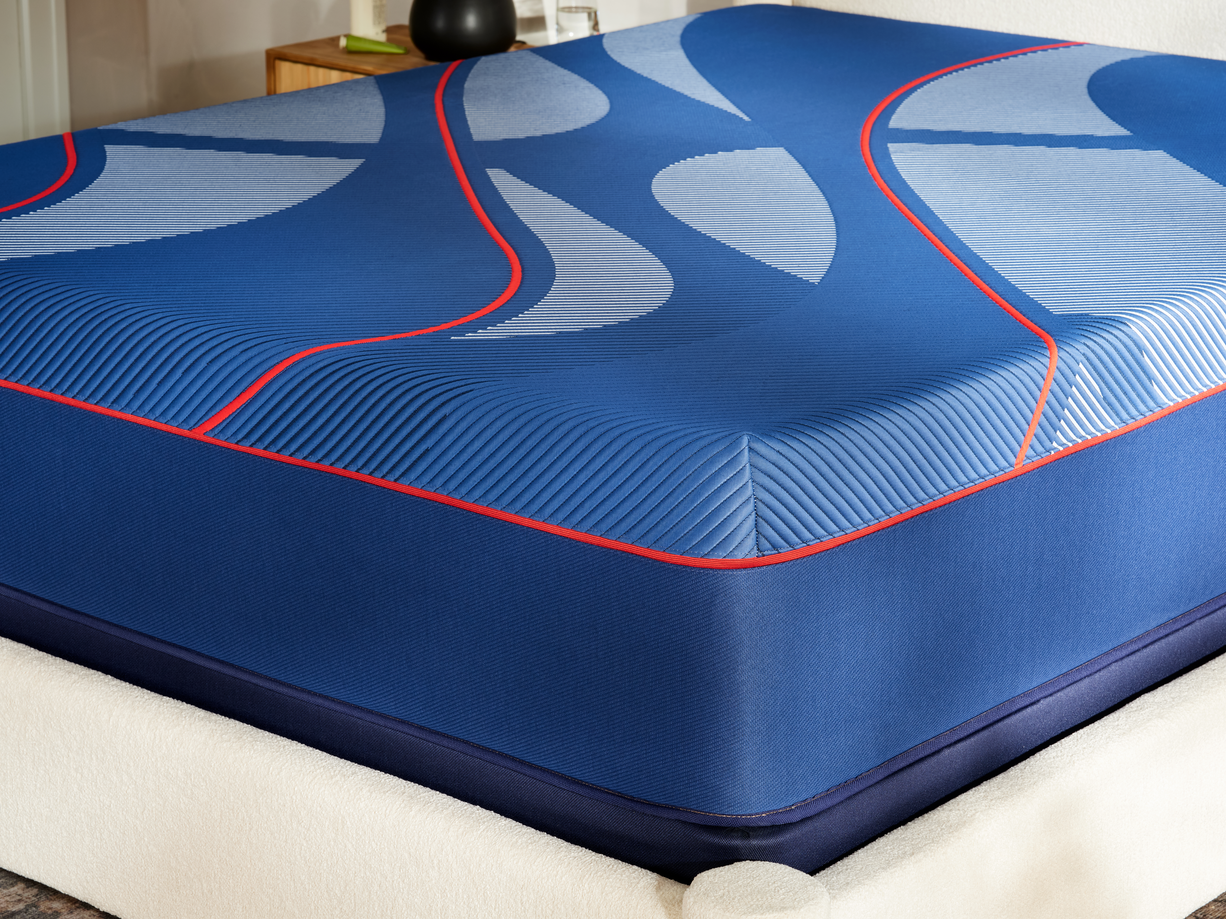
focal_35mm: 87
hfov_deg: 22.5
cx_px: 613
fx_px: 3081
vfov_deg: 17.0
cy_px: 460
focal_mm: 110
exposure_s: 1/1.59
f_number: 16
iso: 400
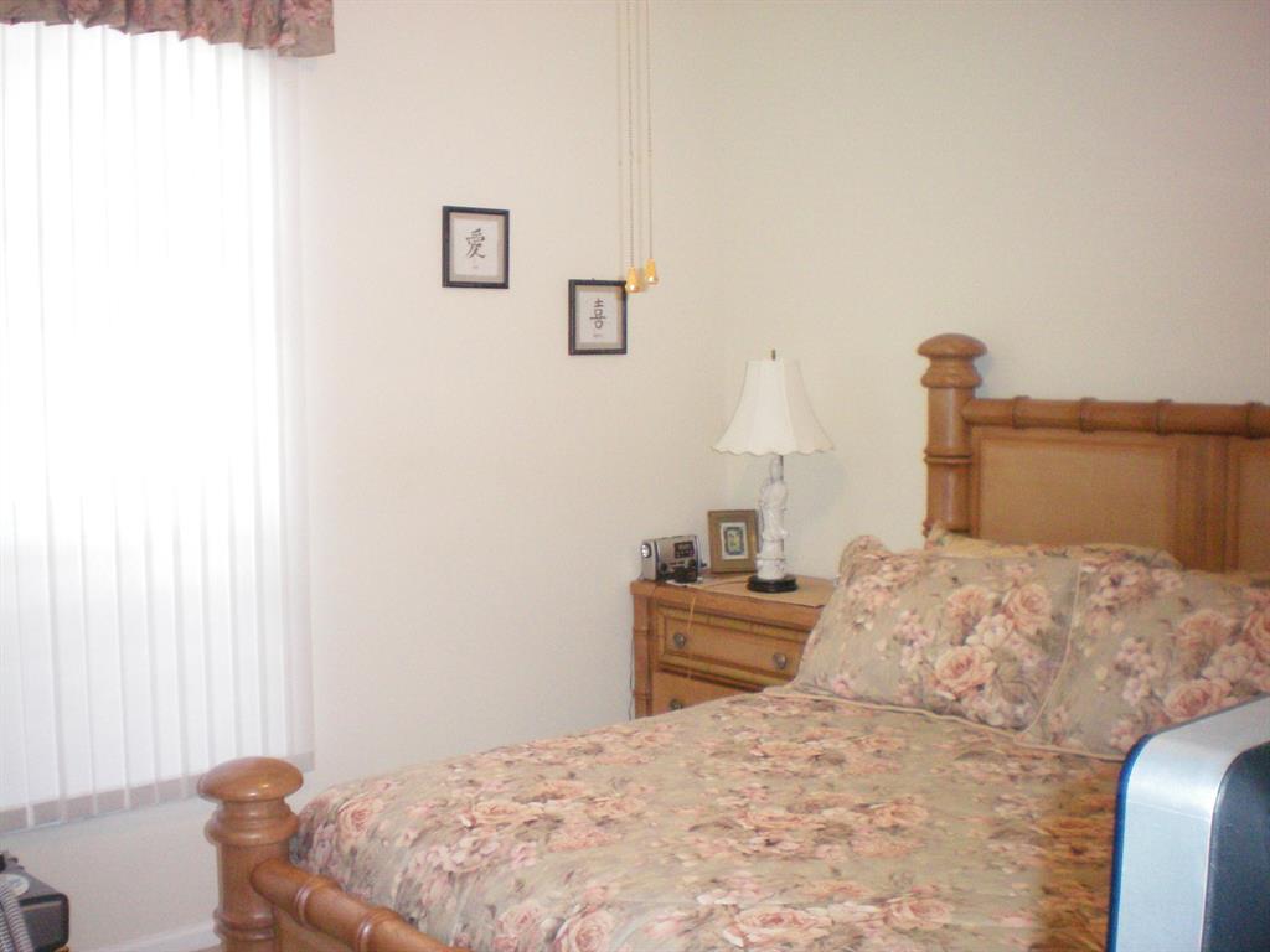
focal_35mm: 38
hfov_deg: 49.0
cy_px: 476
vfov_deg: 37.7
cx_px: 635
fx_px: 1394
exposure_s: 1/60
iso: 400
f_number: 3.1
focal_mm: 6.3
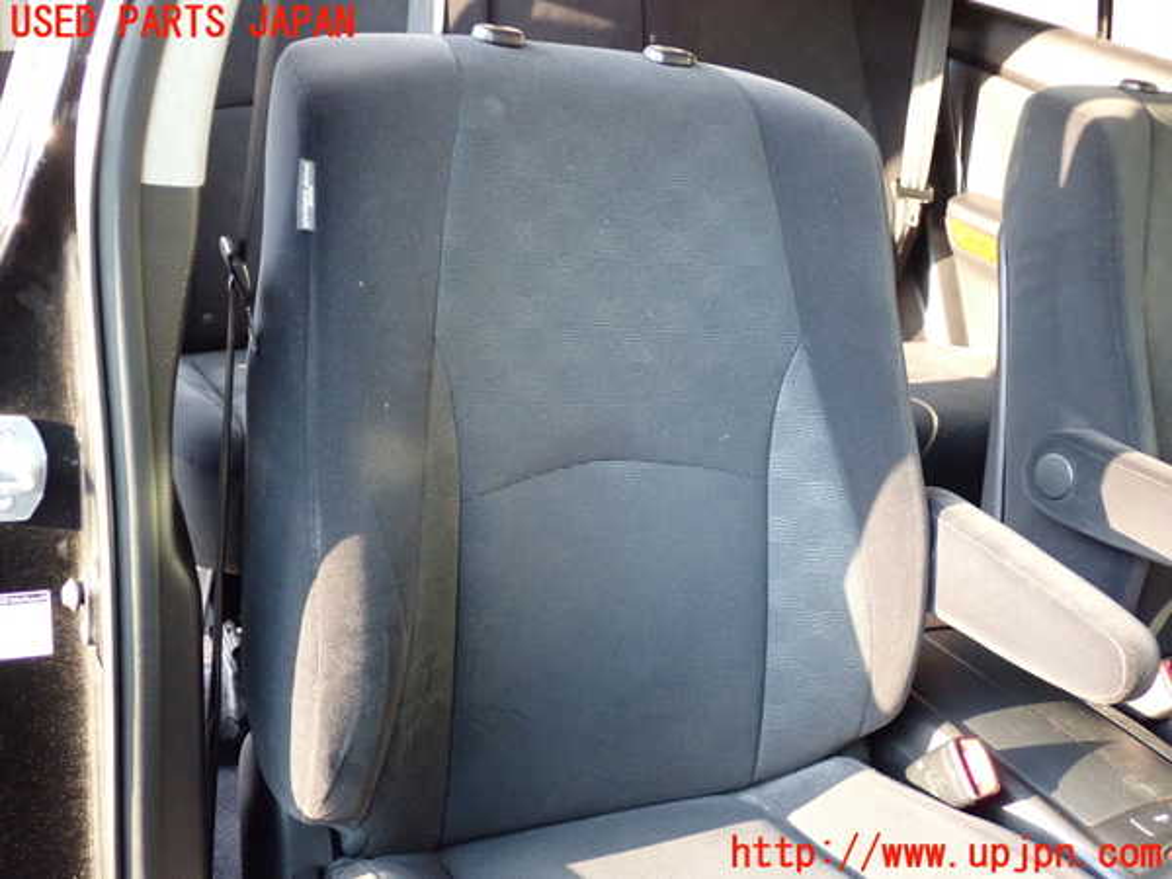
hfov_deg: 49.0
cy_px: 440
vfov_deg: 37.7
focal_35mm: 38
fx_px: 1287
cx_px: 586
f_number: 2.7
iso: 1000
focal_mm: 6.83
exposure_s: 1/125
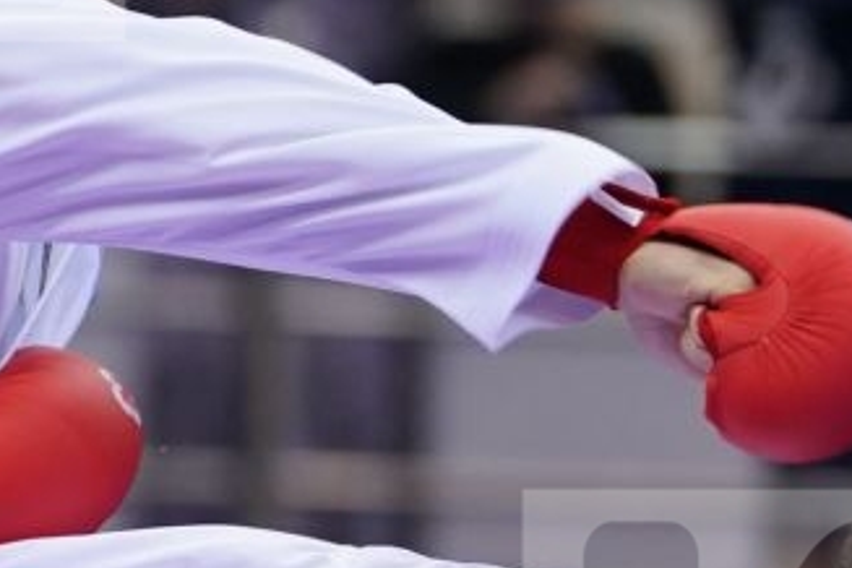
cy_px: 727
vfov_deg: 1.3
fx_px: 25818
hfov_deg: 1.9
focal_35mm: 1091
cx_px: -117
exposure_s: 1/1000
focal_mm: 198
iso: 1000
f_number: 2.8
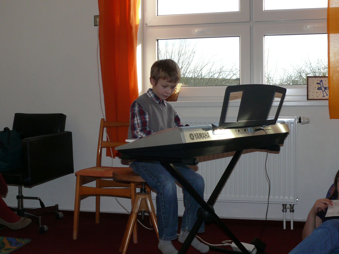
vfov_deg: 29.7
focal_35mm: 49
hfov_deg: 38.9
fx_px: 480
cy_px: 127
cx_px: 170
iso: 200
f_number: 4
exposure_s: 1/125
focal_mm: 9
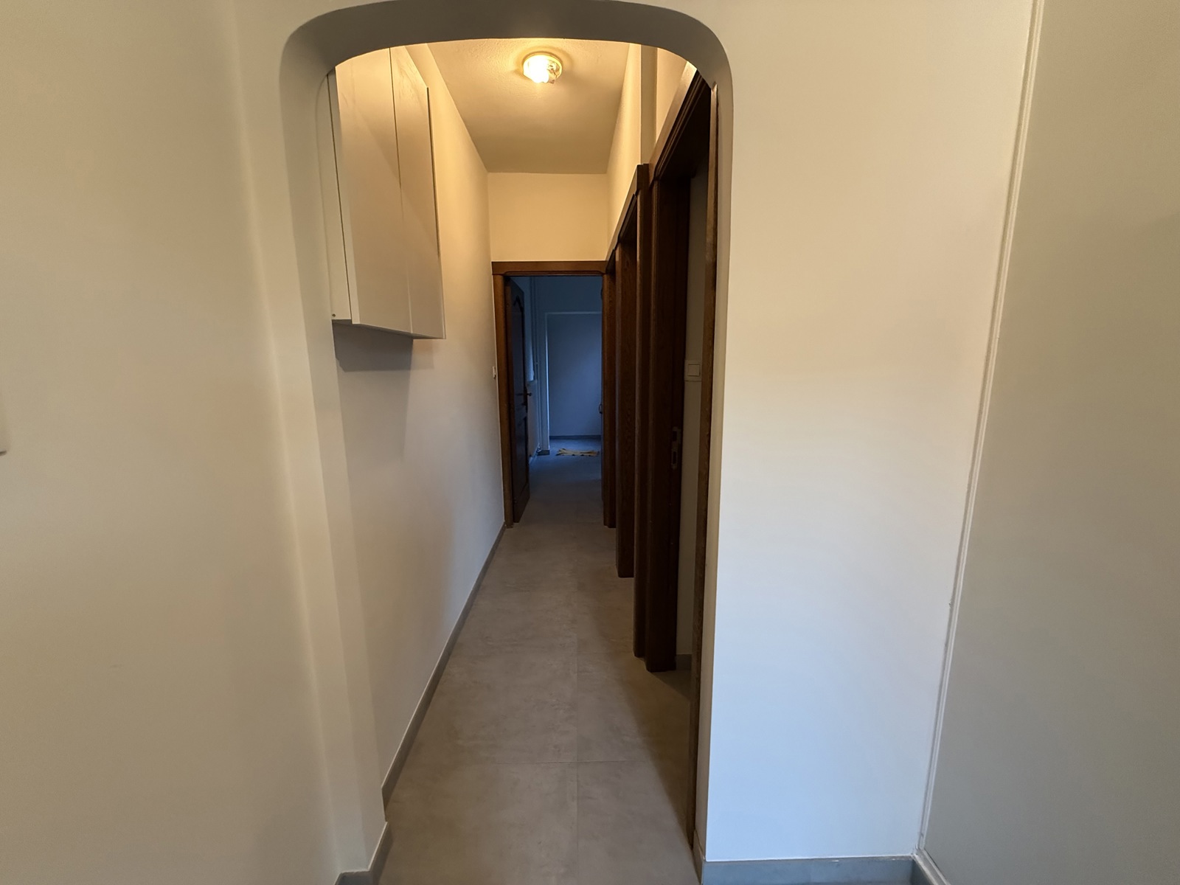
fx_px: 477
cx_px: 590
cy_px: 442
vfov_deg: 85.7
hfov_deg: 102.1
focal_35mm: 14
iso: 640
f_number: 2.2
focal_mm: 2.22
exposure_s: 1/50
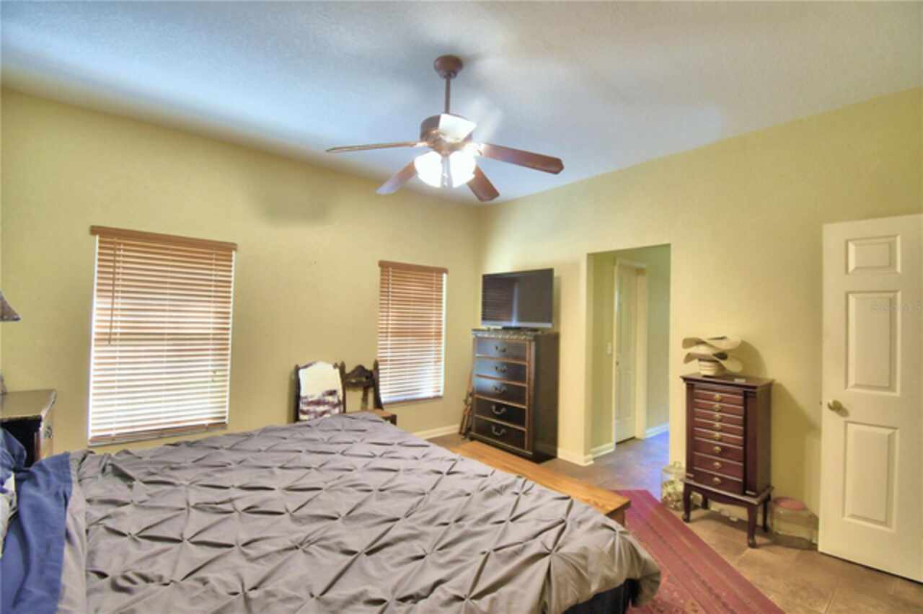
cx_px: 462
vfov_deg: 77.3
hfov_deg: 100.4
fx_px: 384
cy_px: 307
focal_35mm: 15
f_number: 4.5
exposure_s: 1/40
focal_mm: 10
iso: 400
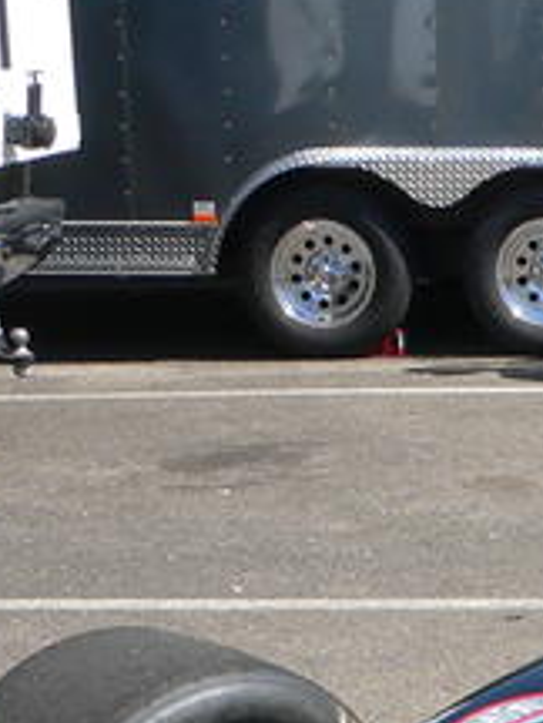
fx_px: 2761
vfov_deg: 14.6
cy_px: 785
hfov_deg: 10.5
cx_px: 1009
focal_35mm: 132
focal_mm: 6
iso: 100
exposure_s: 1/1000
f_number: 2.8
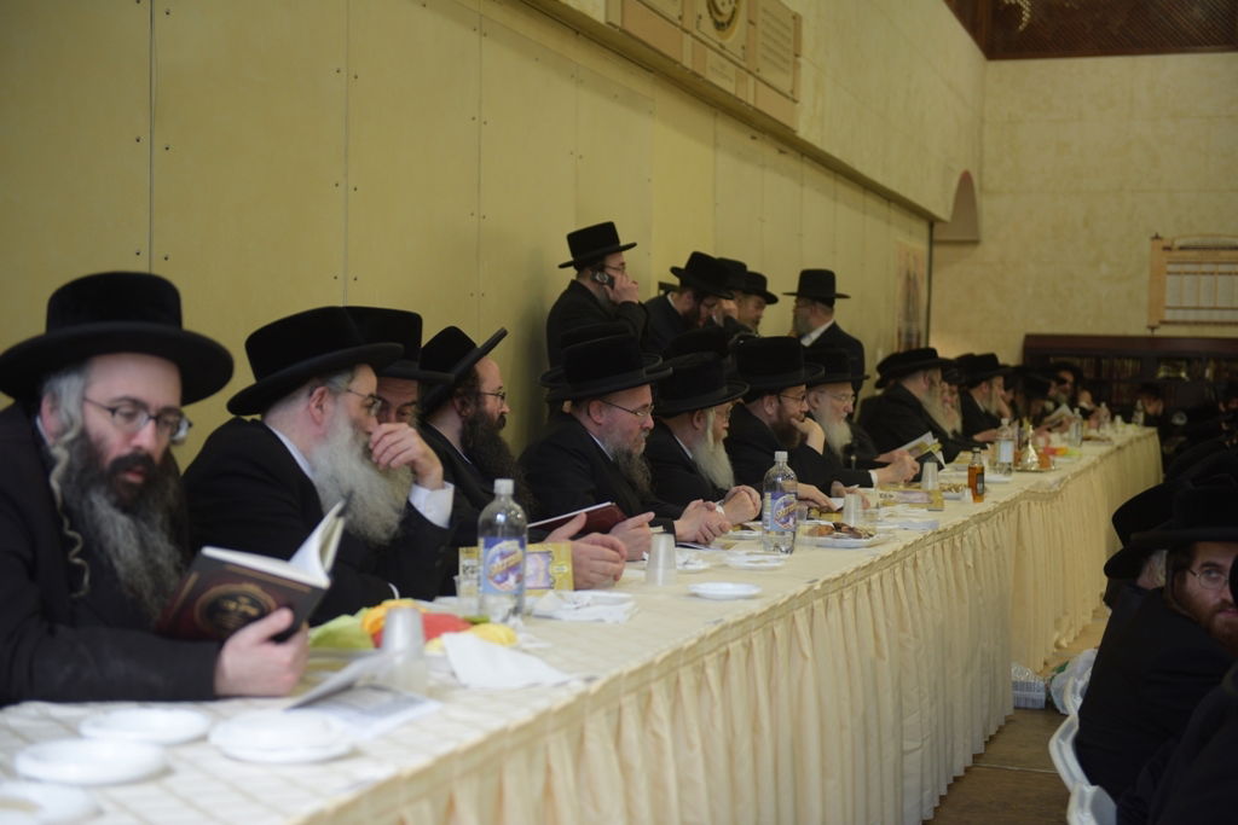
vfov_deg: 24.6
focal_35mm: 55
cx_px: 619
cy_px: 412
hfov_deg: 36.2
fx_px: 1892
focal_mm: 55
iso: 400
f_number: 2.8
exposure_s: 1/125
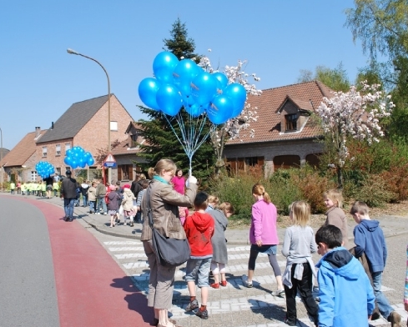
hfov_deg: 47.9
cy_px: 166
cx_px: 189
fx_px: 459
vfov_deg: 39.2
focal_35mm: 38
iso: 100
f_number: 7.1
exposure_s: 1/200
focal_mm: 22
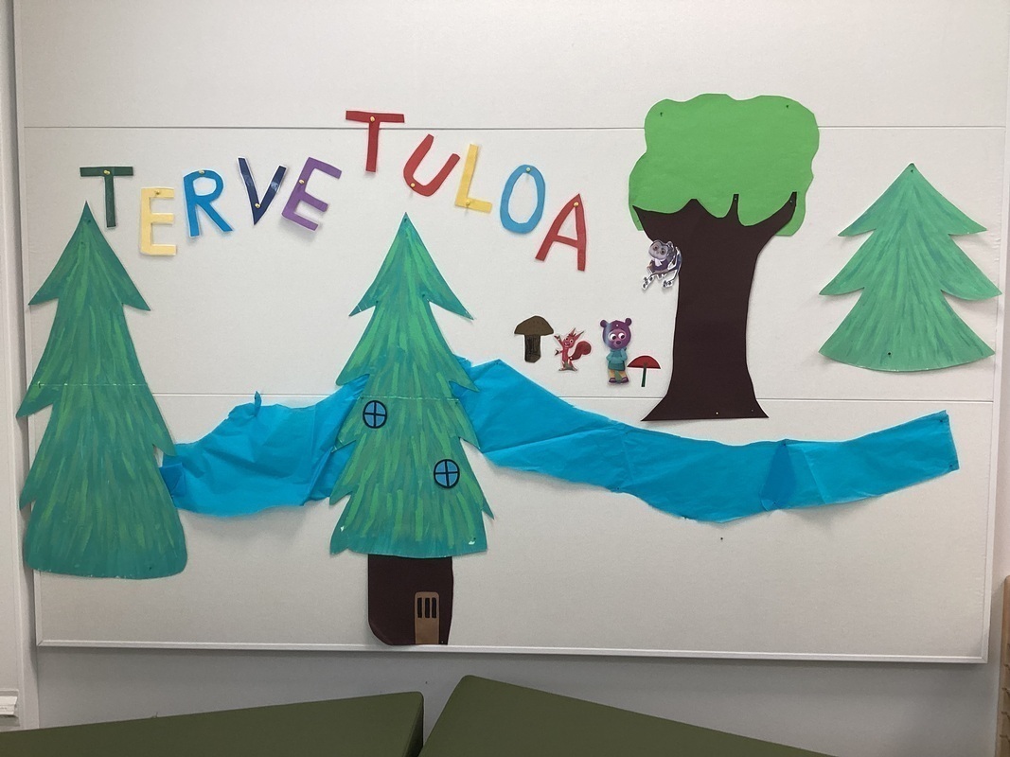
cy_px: 378
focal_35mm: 31
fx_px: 904
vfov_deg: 45.4
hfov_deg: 58.4
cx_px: 505
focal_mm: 3.3
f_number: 2.4
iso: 40
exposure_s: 1/100
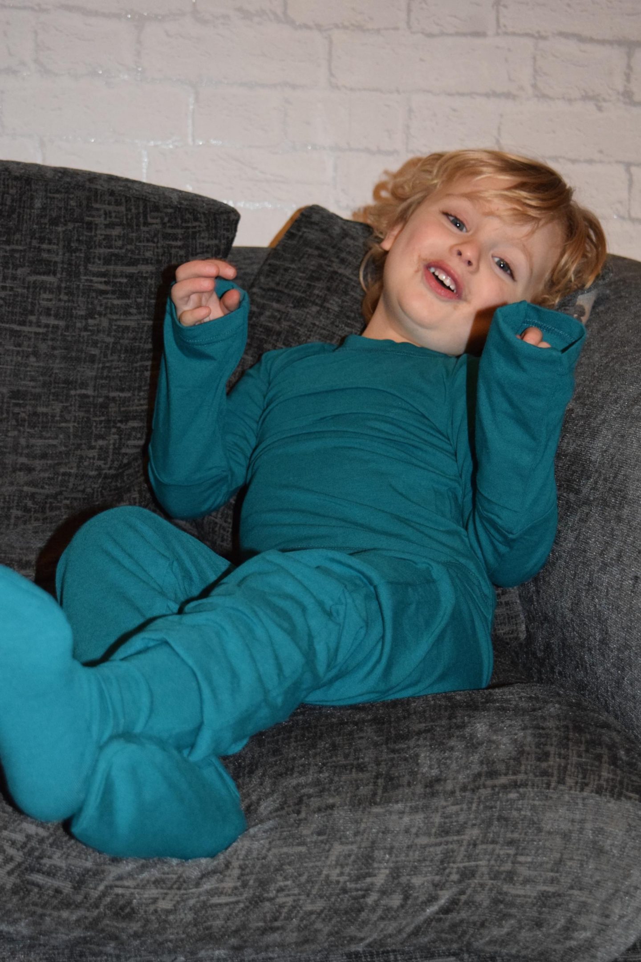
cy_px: 481
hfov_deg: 23.8
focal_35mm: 57
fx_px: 1522
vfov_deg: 35.1
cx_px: 320
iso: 3200
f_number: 4.8
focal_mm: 38
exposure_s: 1/60
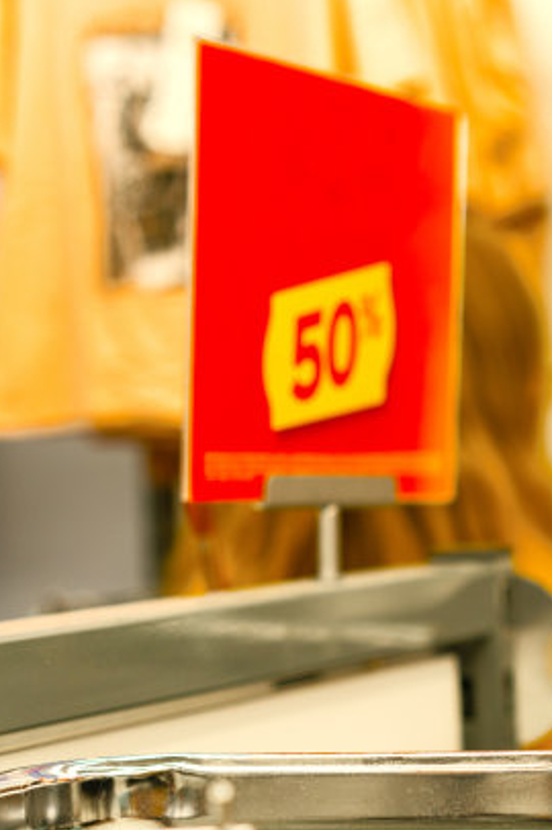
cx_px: 519
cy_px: 415
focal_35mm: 83
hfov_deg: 16.2
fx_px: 1912
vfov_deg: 24.5
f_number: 3.2
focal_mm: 55
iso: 250
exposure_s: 1/60
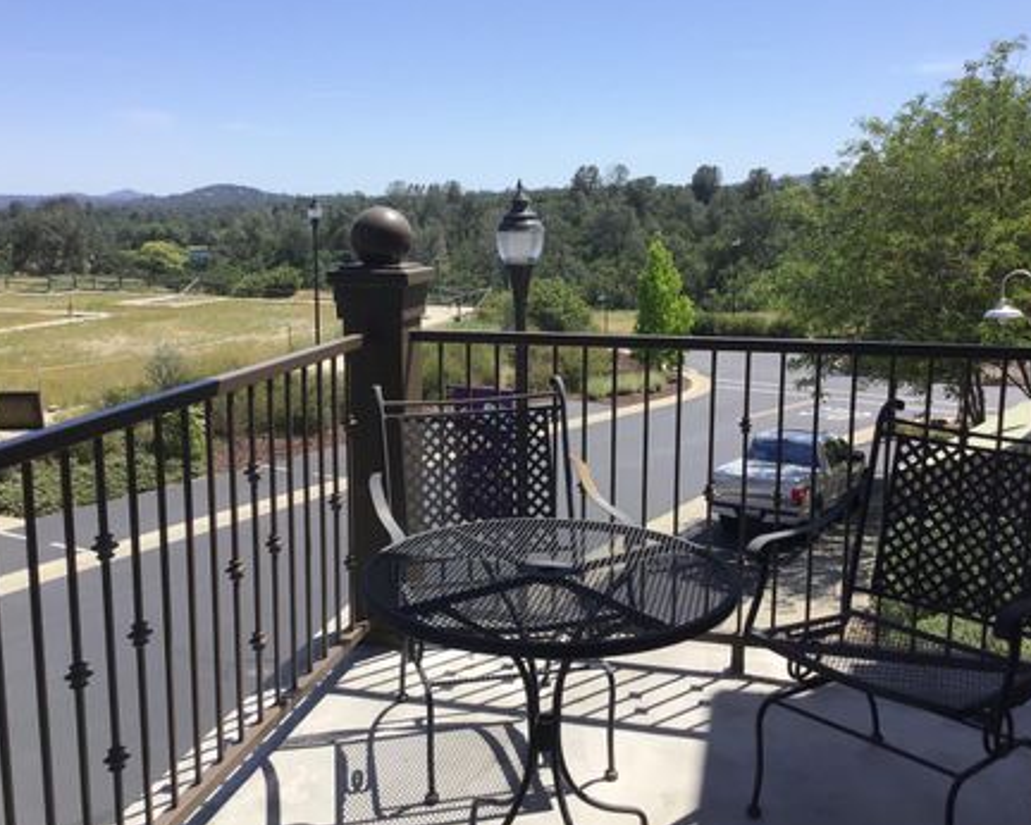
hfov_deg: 51.5
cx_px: 508
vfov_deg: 42.2
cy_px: 392
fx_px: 1068
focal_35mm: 35
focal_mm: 3.3
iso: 25
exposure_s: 1/1294
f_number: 2.4
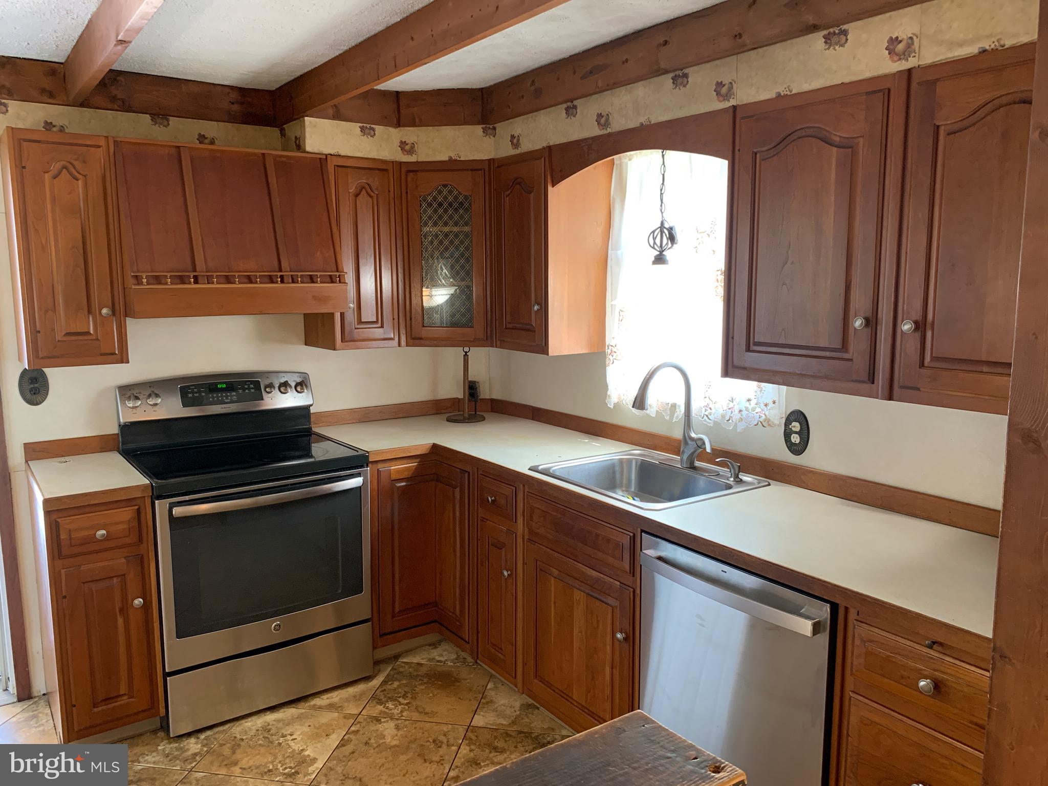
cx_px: 524
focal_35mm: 26
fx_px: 787
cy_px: 393
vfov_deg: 53.1
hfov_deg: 67.3
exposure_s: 1/60
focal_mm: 4.25
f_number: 1.8
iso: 160
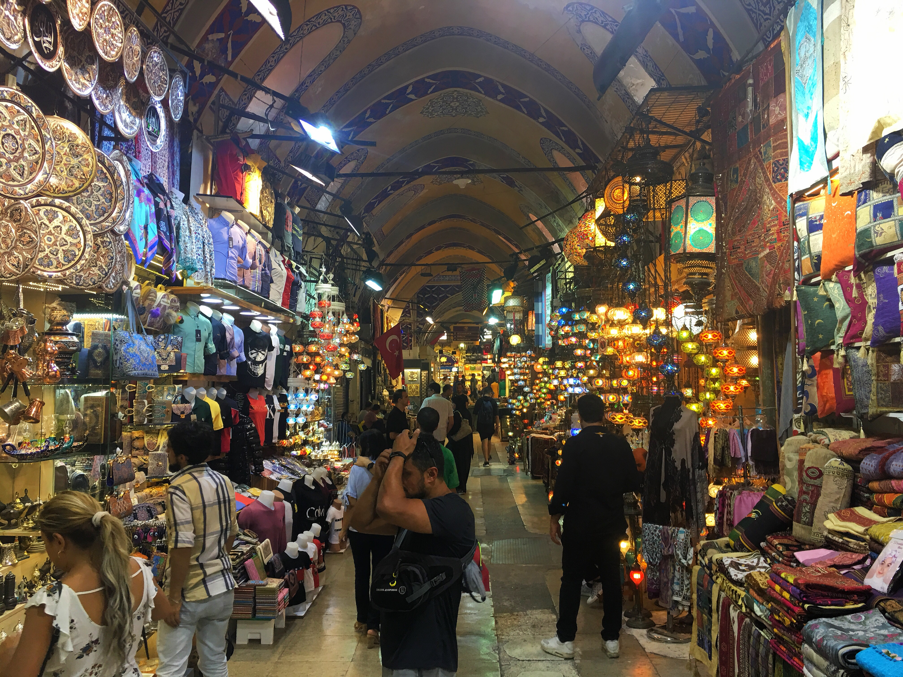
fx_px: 756
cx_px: 452
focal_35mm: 29
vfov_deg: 48.2
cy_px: 338
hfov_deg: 61.7
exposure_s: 1/33
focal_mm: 4.15
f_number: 2.2
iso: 32
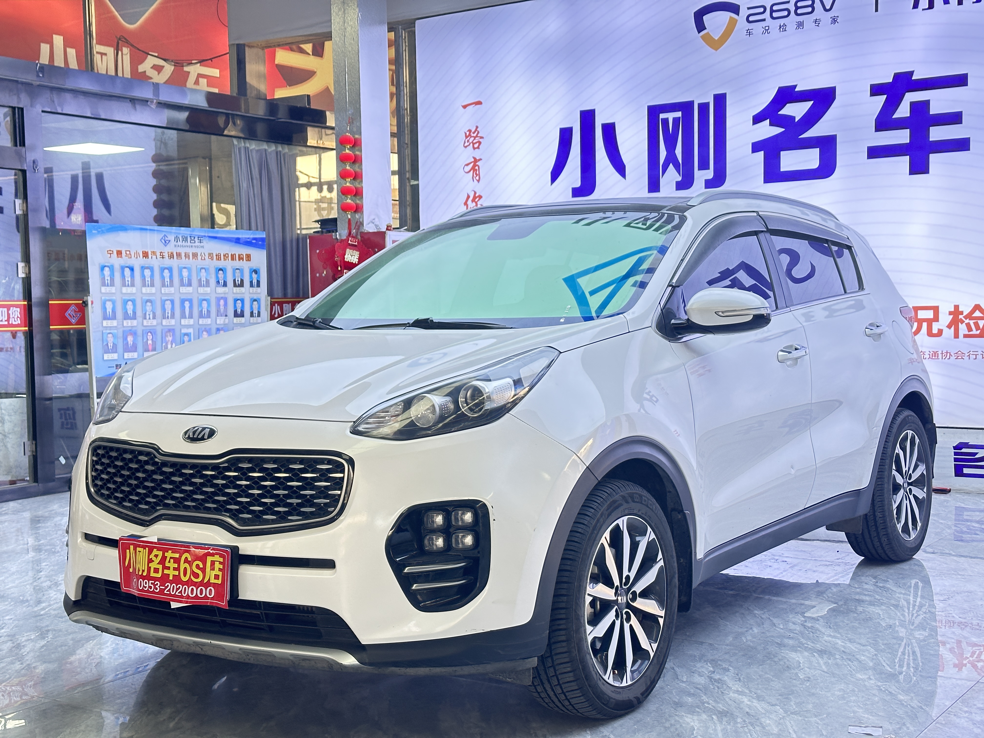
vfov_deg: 30.3
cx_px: 492
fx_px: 1364
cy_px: 369
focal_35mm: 48
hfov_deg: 39.7
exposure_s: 1/100
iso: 160
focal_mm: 6.86
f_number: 1.78
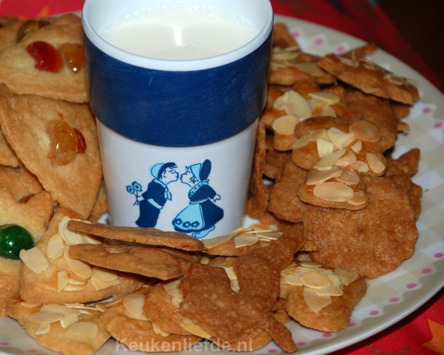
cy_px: 177
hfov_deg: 8.5
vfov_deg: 6.8
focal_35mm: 229
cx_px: 184
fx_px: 3004
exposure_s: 1/60
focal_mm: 135
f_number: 5.6
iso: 200
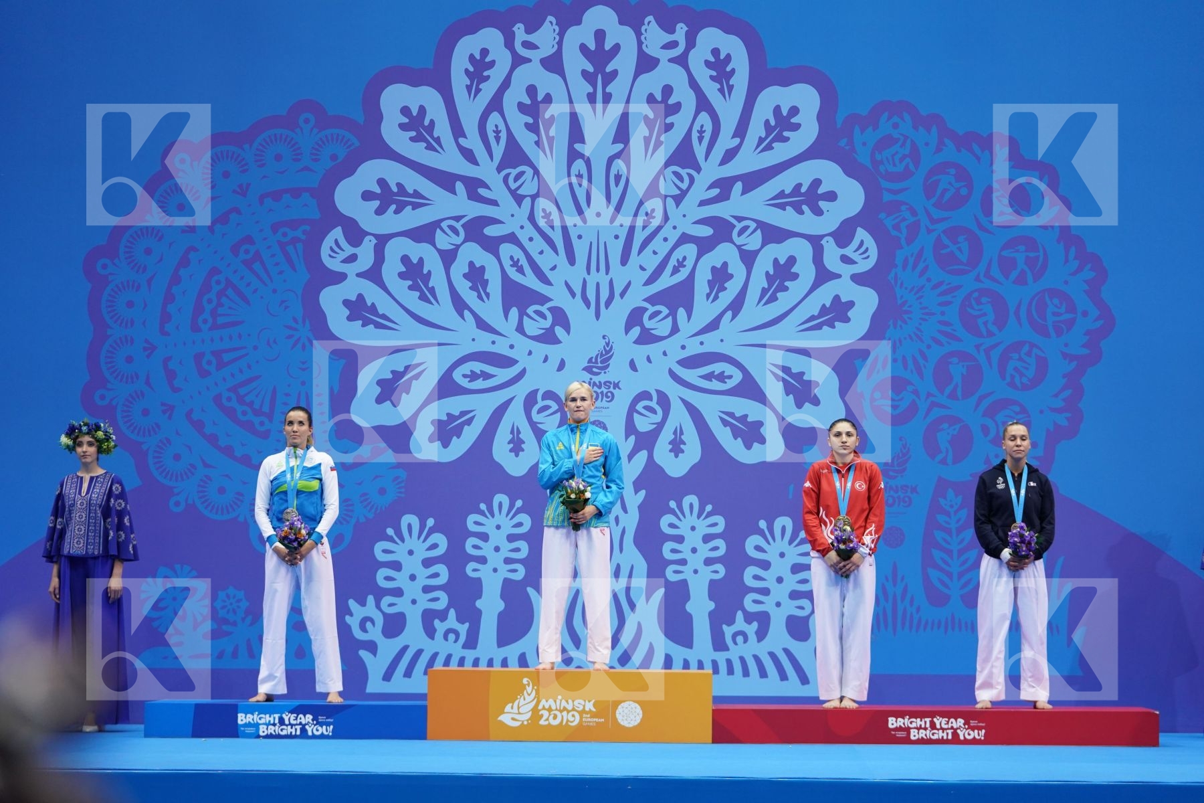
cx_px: 602
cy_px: 402
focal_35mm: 101
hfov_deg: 20.2
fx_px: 3378
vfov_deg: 13.6
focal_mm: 101
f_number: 2.8
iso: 1600
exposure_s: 1/1000
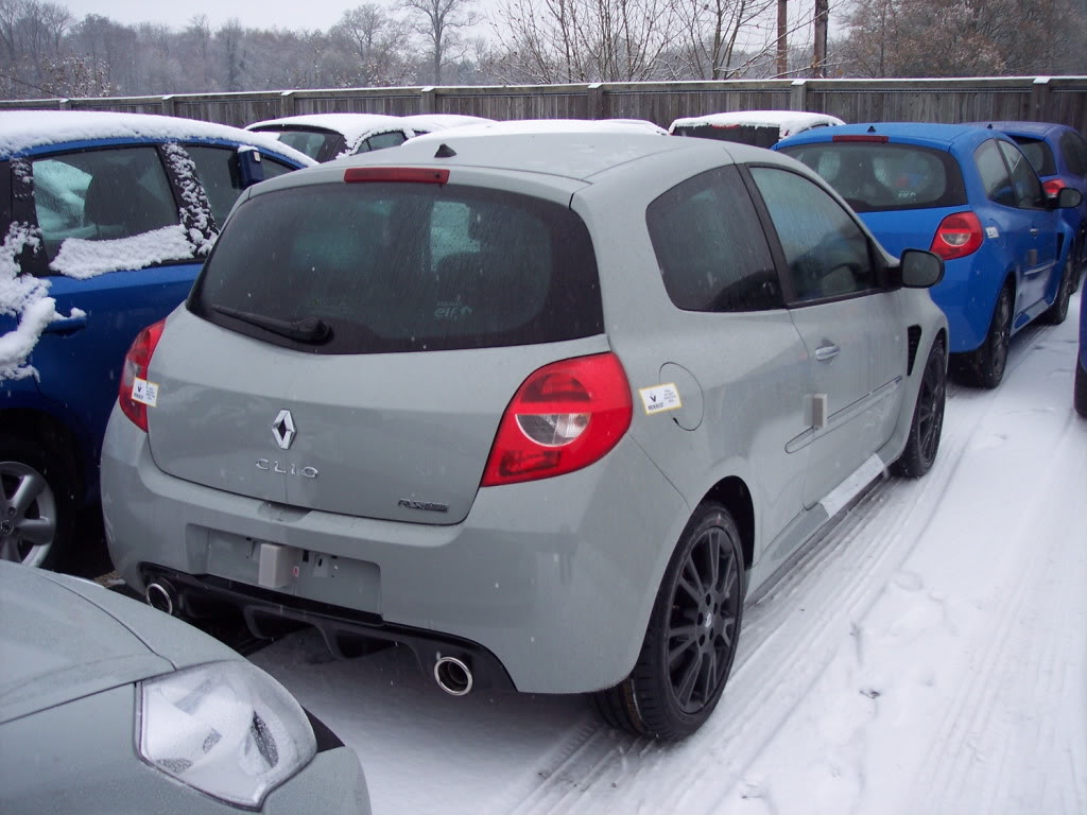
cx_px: 544
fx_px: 1225
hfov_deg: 47.9
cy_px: 408
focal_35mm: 39
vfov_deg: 36.8
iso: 100
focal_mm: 8
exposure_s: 1/250
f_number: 3.4
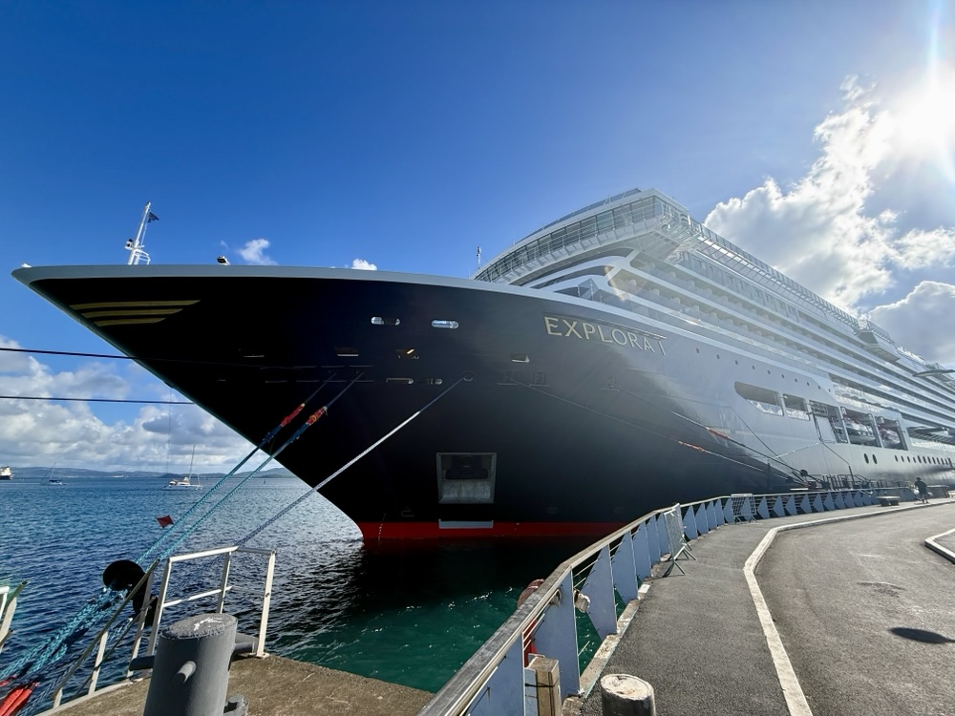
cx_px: 478
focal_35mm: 14
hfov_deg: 102.1
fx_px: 386
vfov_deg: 85.7
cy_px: 358
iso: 50
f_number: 2.2
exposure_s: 1/1001
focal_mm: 2.22
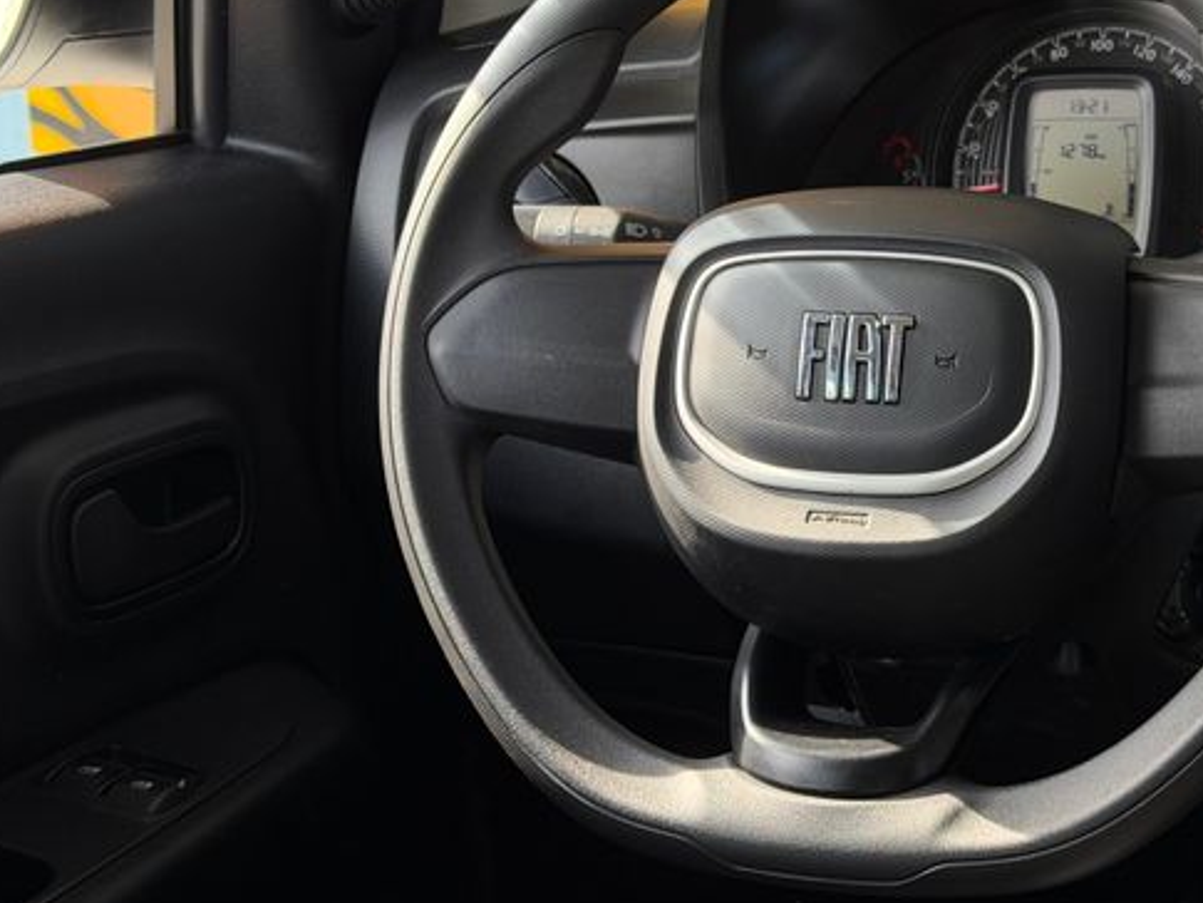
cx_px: 935
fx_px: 2642
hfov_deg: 25.3
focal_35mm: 76
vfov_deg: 19.3
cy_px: 305
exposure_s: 1/174
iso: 64
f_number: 1.78
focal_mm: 6.76
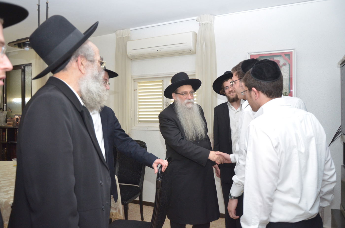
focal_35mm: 27
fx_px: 258
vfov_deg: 47.7
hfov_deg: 67.5
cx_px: 172
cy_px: 114
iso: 1600
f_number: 5
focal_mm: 18
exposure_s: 1/320
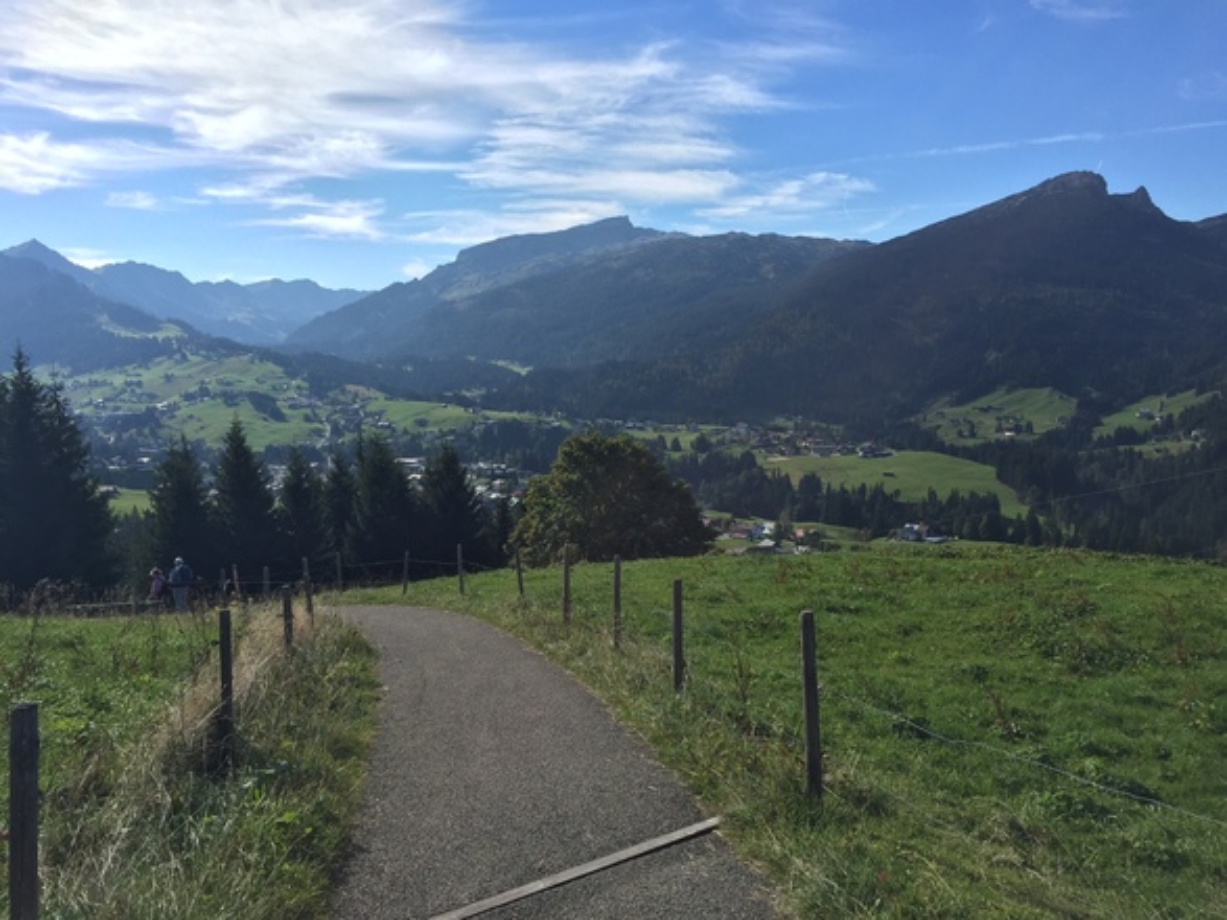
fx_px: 1028
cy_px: 460
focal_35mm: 29
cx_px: 614
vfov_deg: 48.2
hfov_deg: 61.7
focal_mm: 4.15
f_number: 2.2
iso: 32
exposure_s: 1/1883
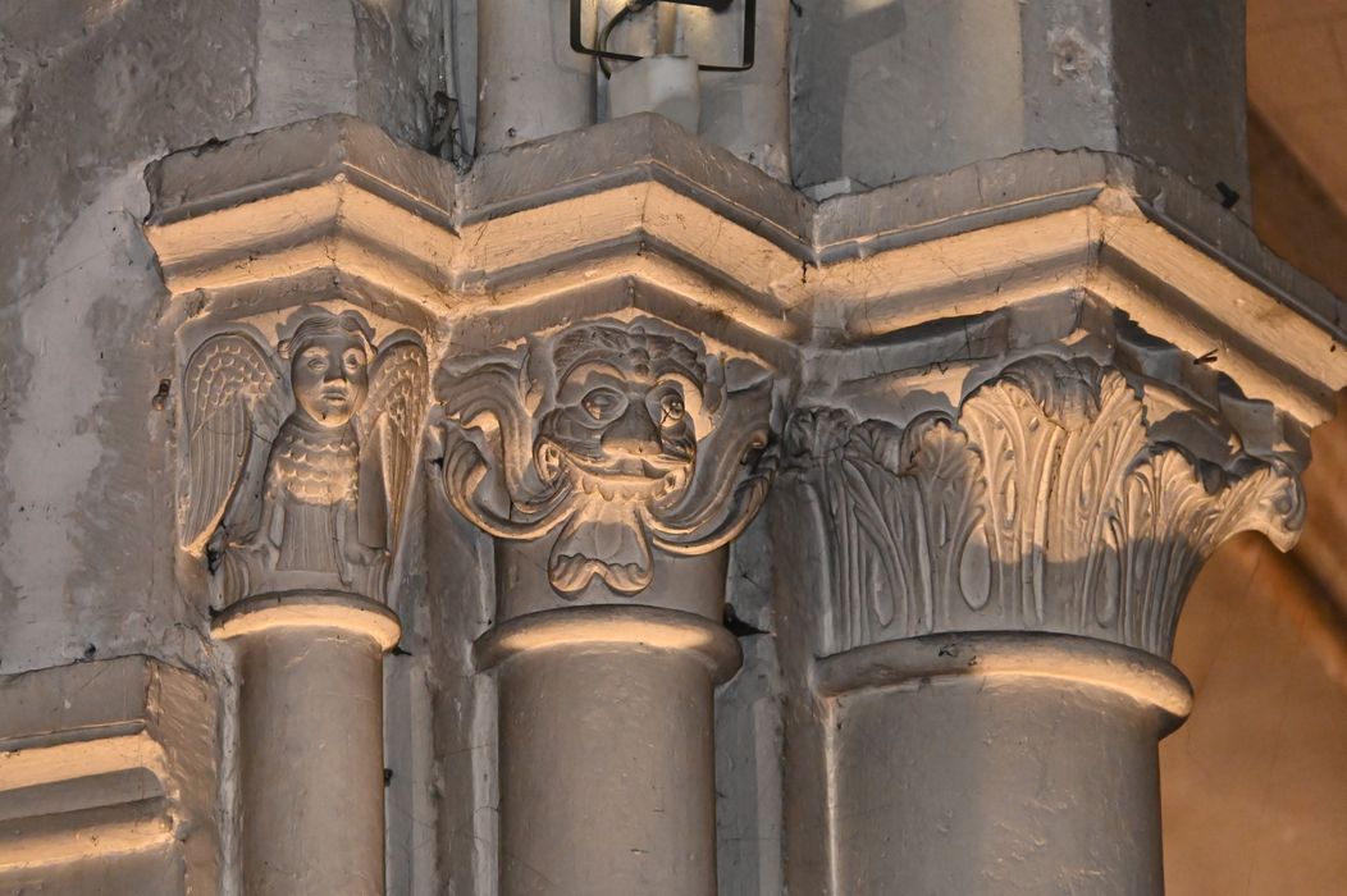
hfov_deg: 12.1
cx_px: 674
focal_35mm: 170
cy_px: 448
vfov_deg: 8.1
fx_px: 6357
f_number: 6.3
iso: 11400
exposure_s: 1/200
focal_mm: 170
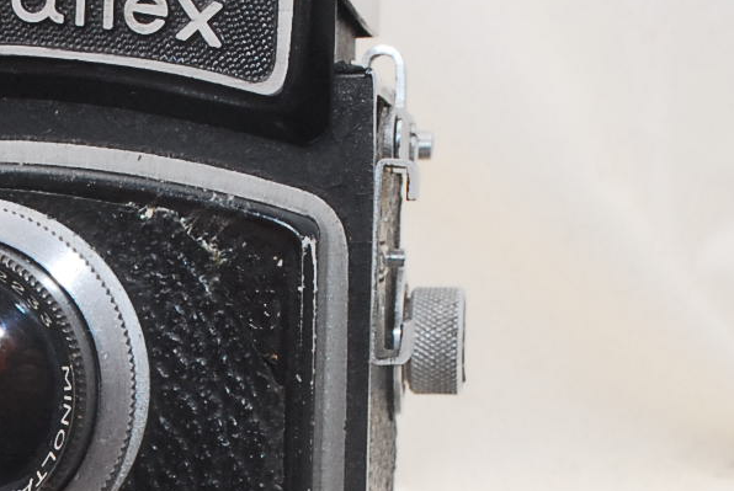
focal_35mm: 156
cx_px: -32
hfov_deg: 12.9
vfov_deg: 8.7
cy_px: 586
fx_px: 3185
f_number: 13
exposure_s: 1/125
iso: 640
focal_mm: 32
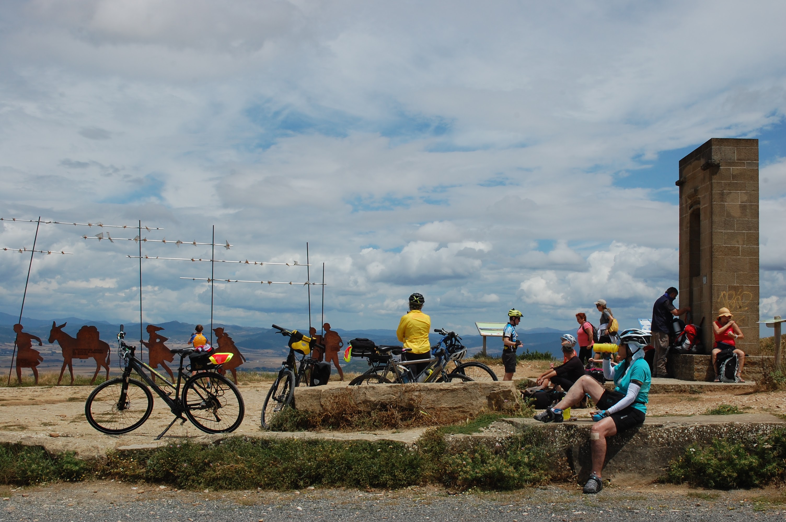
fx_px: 851
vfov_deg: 34.1
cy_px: 261
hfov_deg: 49.6
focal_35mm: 39
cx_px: 393
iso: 200
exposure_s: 1/500
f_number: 11
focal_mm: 26
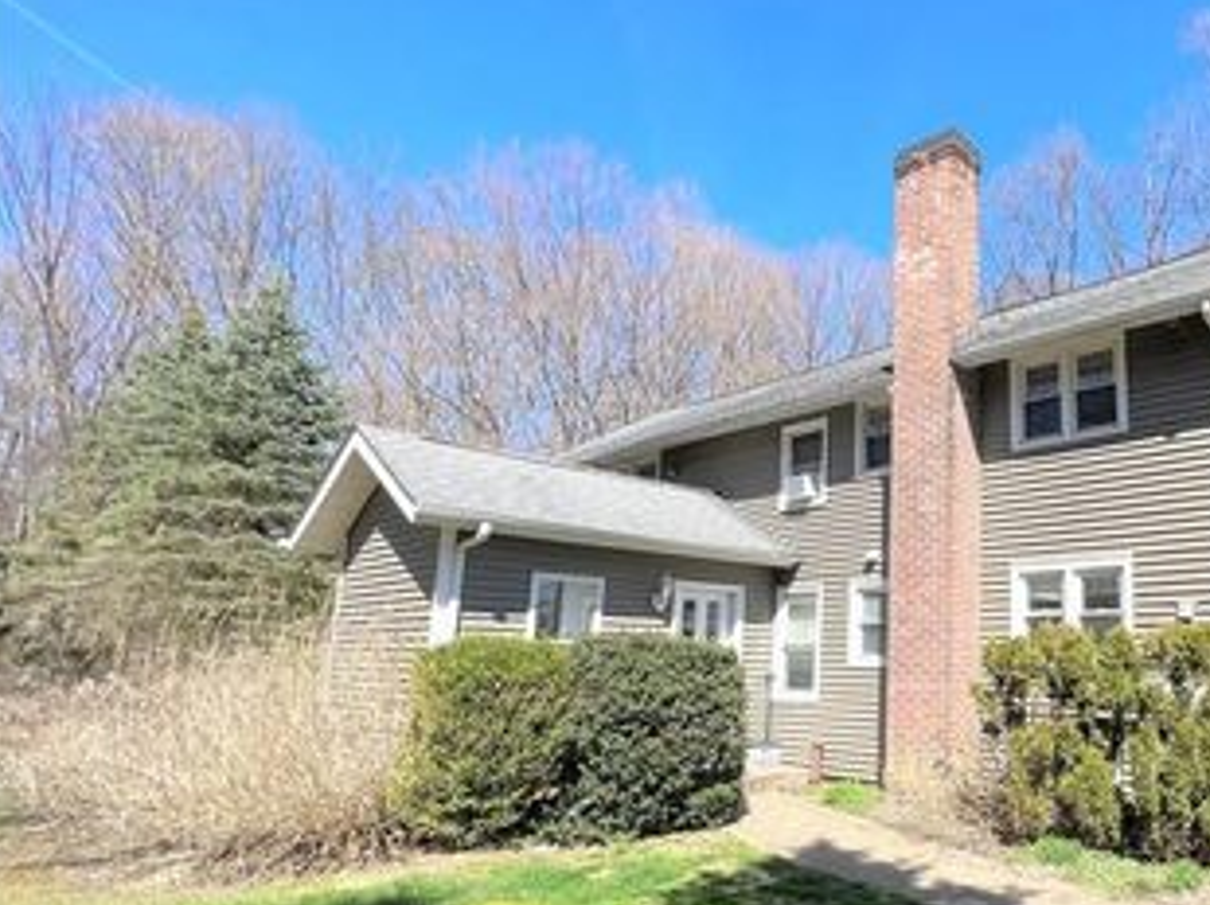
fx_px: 733
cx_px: 964
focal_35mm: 21
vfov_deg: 63.1
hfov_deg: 71.3
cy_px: 521
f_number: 1.8
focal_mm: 1.57
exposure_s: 1/1074
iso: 32
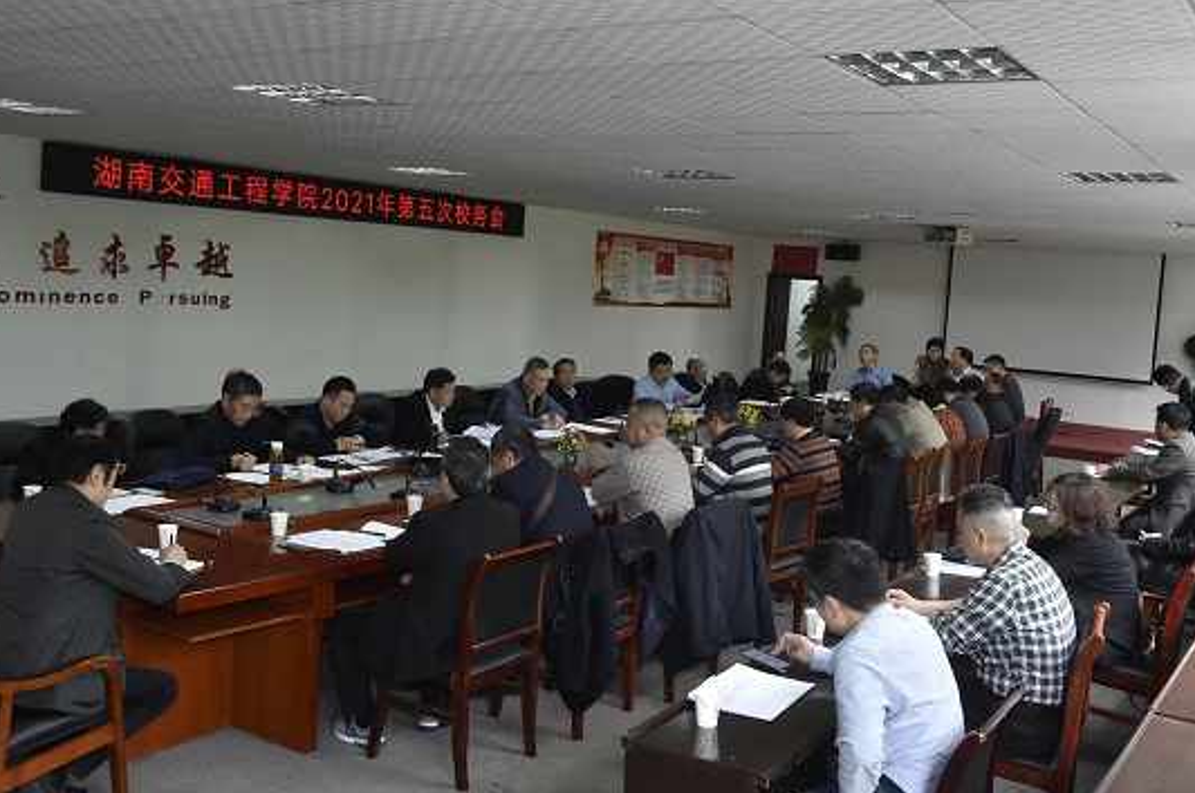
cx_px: 619
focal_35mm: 36
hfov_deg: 53.2
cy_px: 383
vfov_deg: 36.8
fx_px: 1194
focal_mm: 32
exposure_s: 1/100
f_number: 8
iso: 4000
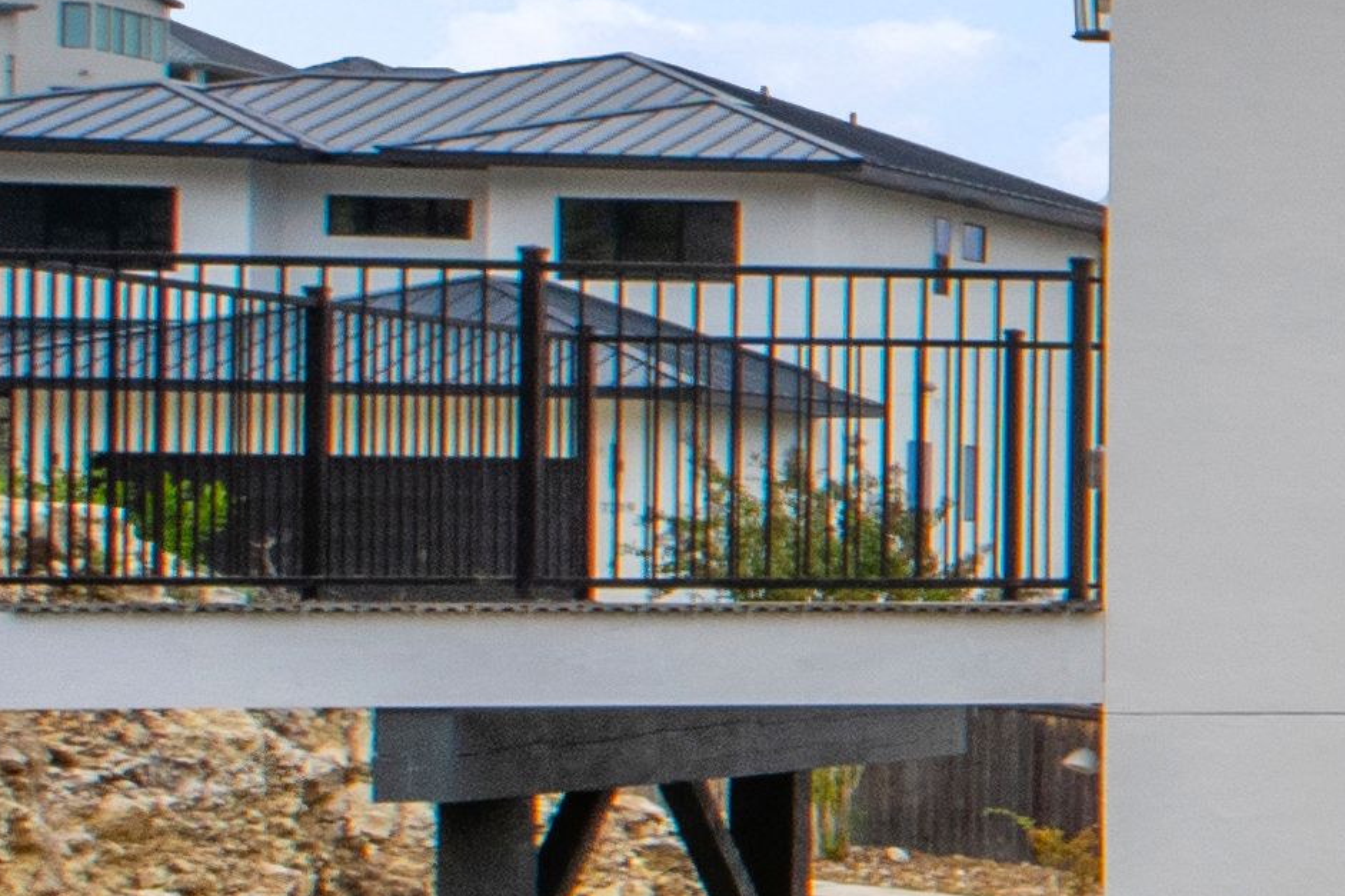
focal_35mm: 105
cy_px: 612
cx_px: 4071
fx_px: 3929
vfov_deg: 13.0
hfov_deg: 11.3
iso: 800
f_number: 8
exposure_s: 1/160
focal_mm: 11
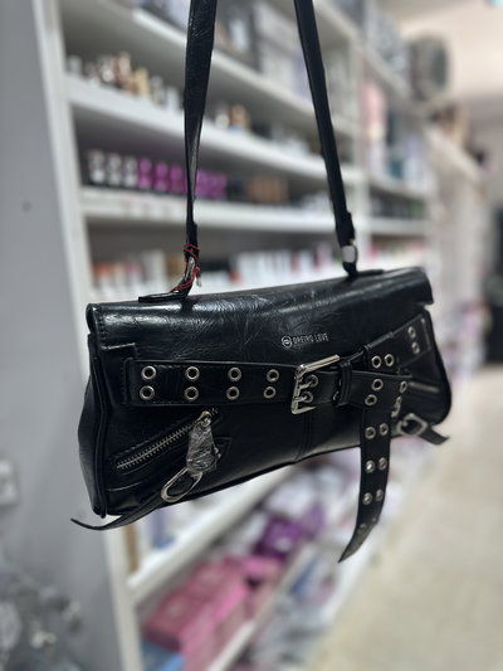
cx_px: 252
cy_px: 336
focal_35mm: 24
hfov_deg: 56.8
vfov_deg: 71.6
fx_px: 465
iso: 80
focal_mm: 6.86
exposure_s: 1/100
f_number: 1.78
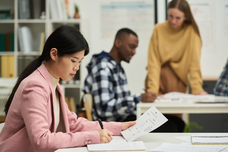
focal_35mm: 125
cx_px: 114
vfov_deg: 11.0
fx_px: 792
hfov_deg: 16.4
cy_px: 76
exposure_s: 1/200
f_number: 3.5
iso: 800
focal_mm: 125
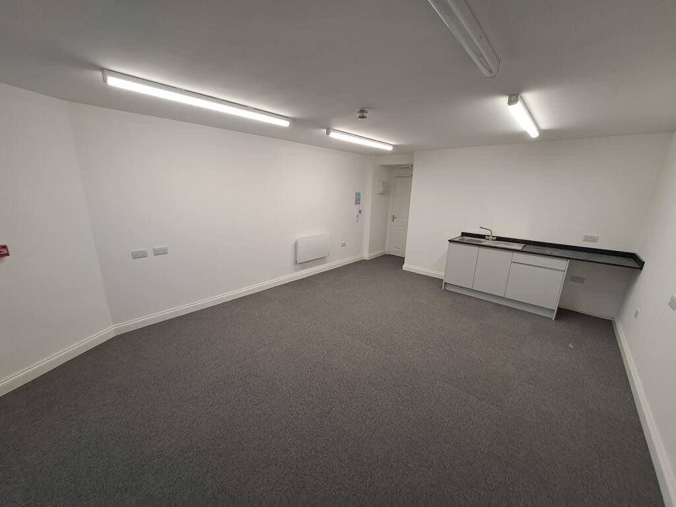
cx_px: 338
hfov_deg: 106.2
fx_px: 254
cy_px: 254
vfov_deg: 89.9
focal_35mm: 13
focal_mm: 1.42
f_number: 2.2
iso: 100
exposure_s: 1/50
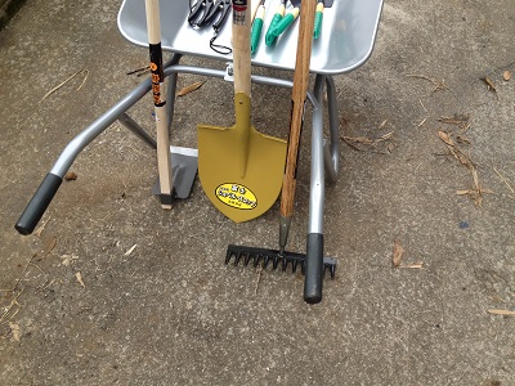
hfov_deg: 52.6
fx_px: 521
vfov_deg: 40.7
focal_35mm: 35
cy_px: 193
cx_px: 258
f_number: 2.4
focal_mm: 4.28
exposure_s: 1/210
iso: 50
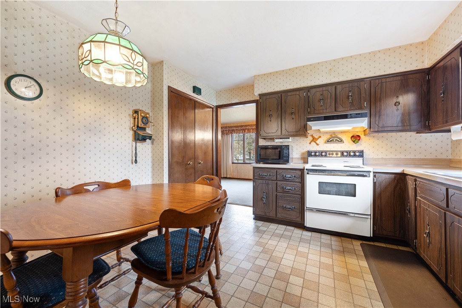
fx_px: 180
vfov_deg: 81.2
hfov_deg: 104.3
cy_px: 154
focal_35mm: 14
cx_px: 231
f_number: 9
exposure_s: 1.6
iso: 320
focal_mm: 14
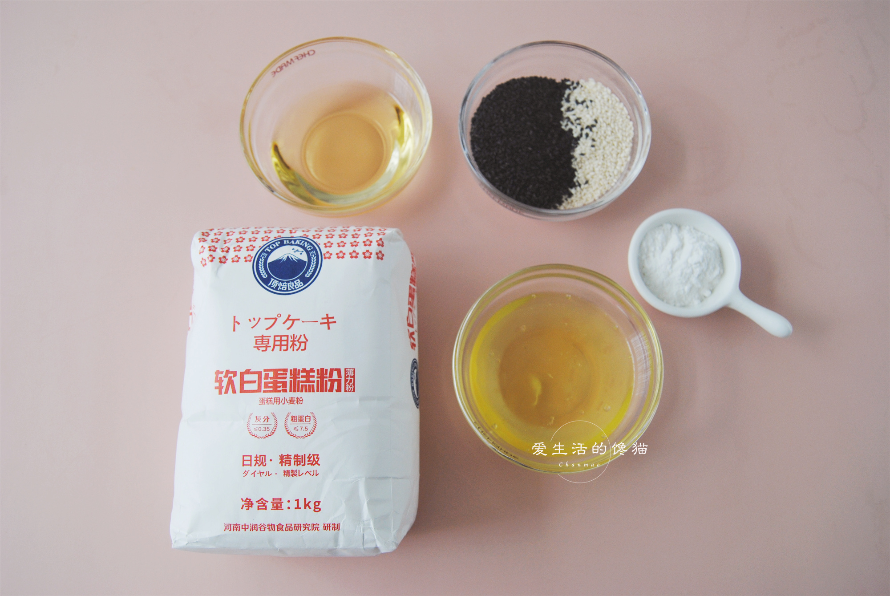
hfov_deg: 61.9
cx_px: 445
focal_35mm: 30
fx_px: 743
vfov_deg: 43.7
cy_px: 298
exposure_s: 1/80
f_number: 5
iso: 200
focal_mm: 20
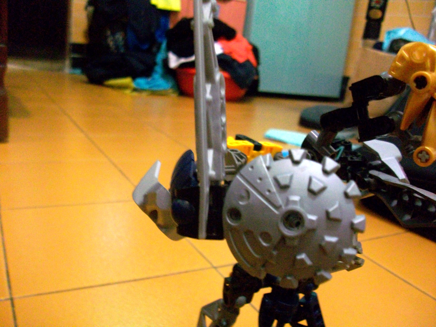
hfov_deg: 56.8
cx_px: 218
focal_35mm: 32
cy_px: 164
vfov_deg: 44.2
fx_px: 403
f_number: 2.8
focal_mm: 5.7
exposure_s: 1/8
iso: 160
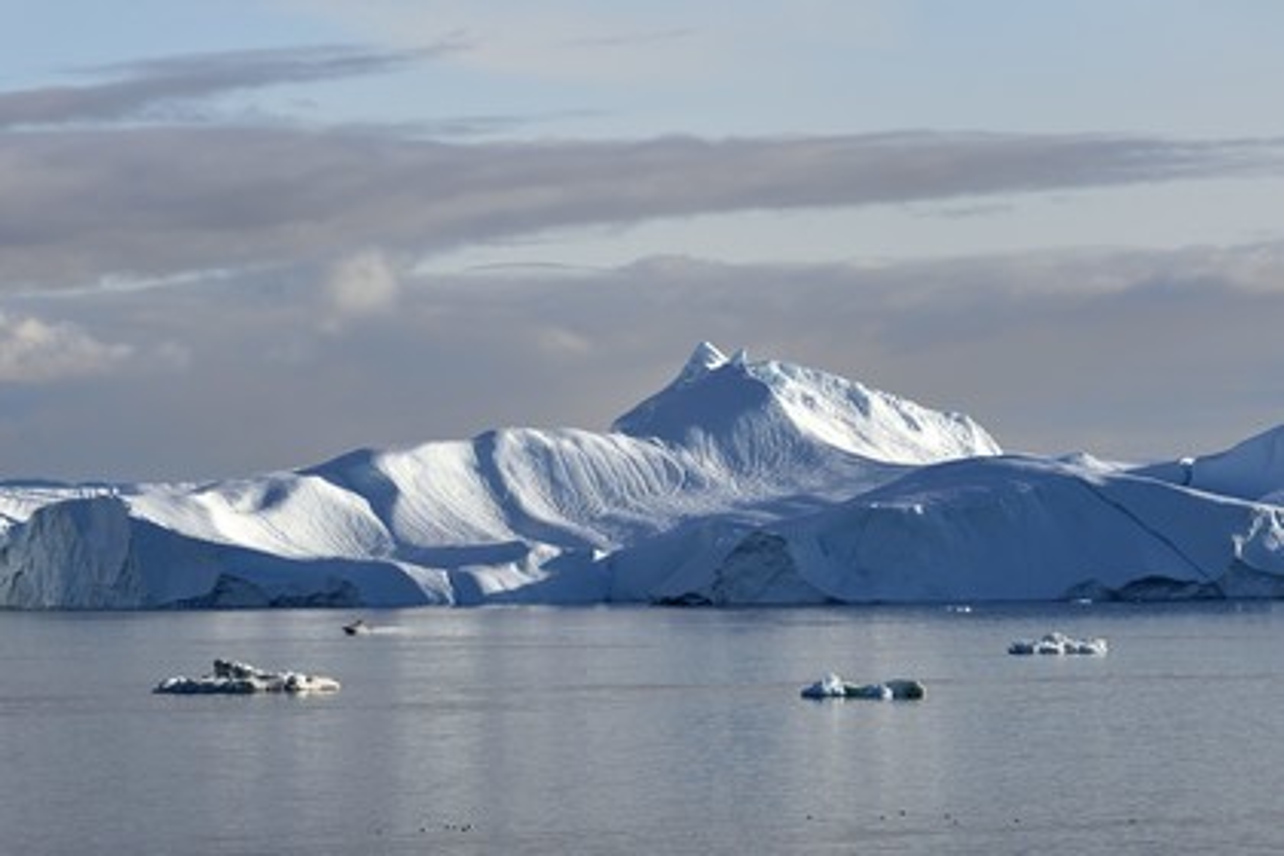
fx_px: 9986
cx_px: 642
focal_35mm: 280
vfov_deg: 4.9
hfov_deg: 7.4
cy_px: 428
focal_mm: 280
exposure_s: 1/640
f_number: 10
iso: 200
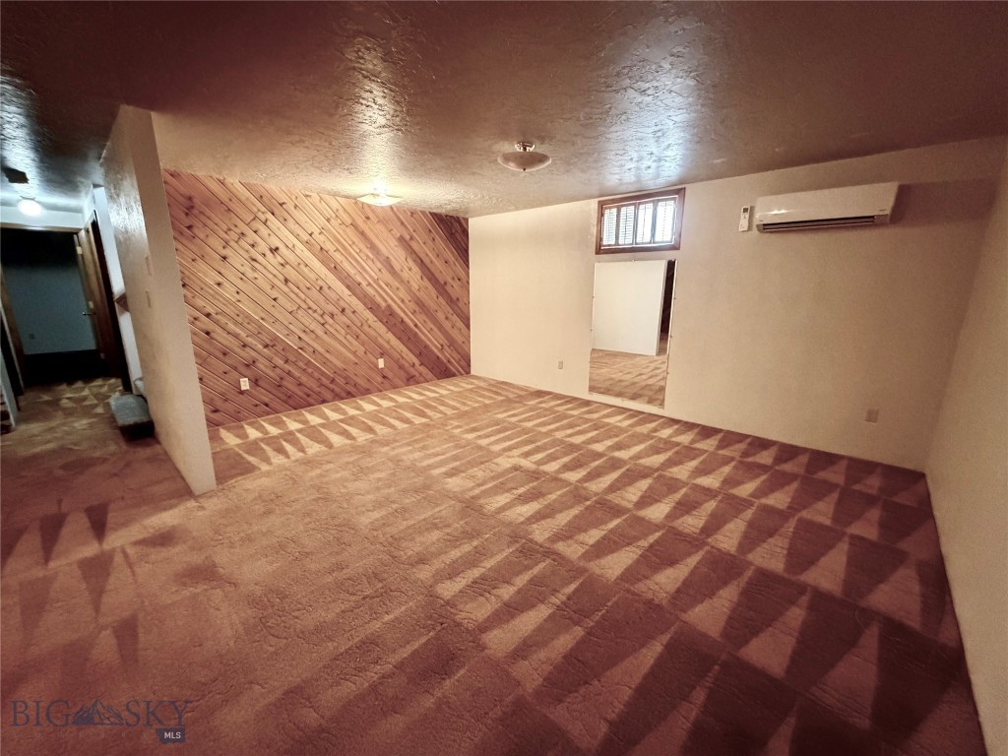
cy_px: 378
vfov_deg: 85.7
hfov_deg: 102.1
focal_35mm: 14
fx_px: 408
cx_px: 504
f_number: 2.2
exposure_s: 1/60
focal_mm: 2.22
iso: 1250
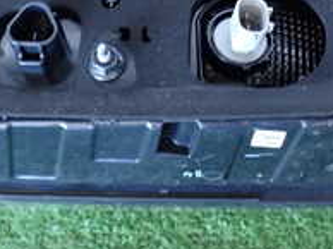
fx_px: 894
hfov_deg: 21.1
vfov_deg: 15.6
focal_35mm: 93
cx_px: 197
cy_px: 0
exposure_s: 1/30
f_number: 2.3
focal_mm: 5.4
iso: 640
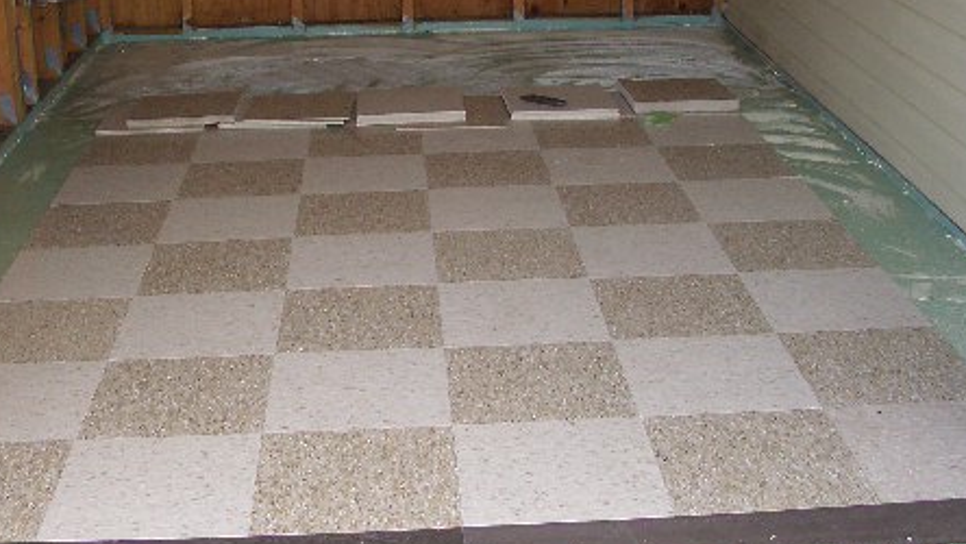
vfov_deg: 21.8
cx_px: 429
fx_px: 1409
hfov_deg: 37.8
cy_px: 191
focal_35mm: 55
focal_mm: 5.8
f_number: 2.6
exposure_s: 1/80
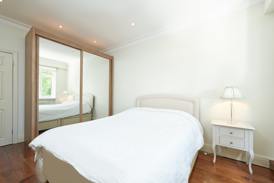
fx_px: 107
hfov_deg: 104.2
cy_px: 92
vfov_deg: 81.2
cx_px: 137
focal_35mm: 14
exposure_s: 1/1.3
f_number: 11
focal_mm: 14
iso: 200
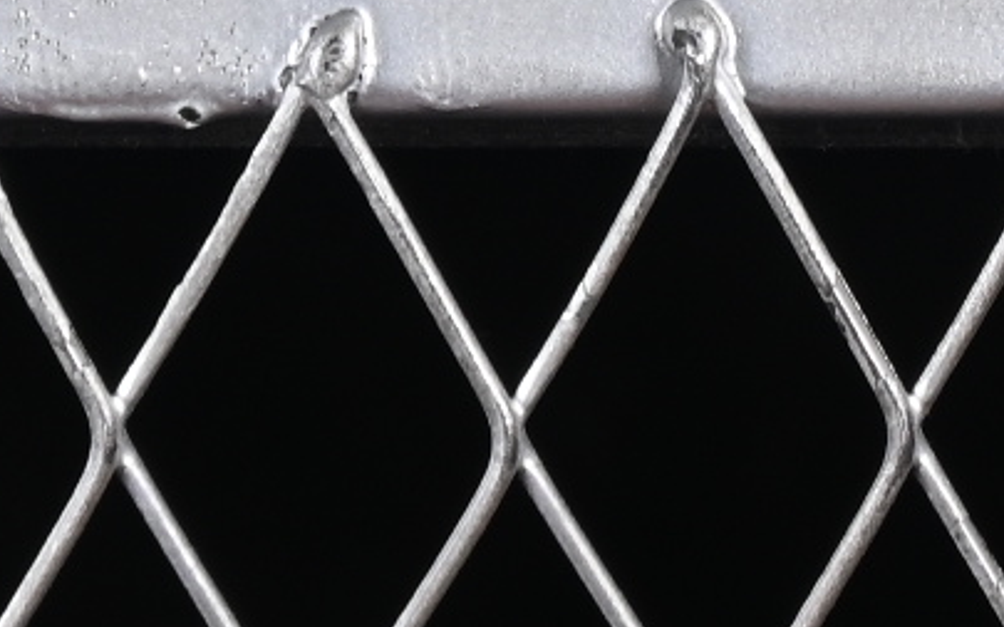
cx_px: 518
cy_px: -1566
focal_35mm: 525
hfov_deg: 4.0
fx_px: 14363
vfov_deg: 2.5
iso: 160
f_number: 6.3
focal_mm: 50
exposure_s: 1/60
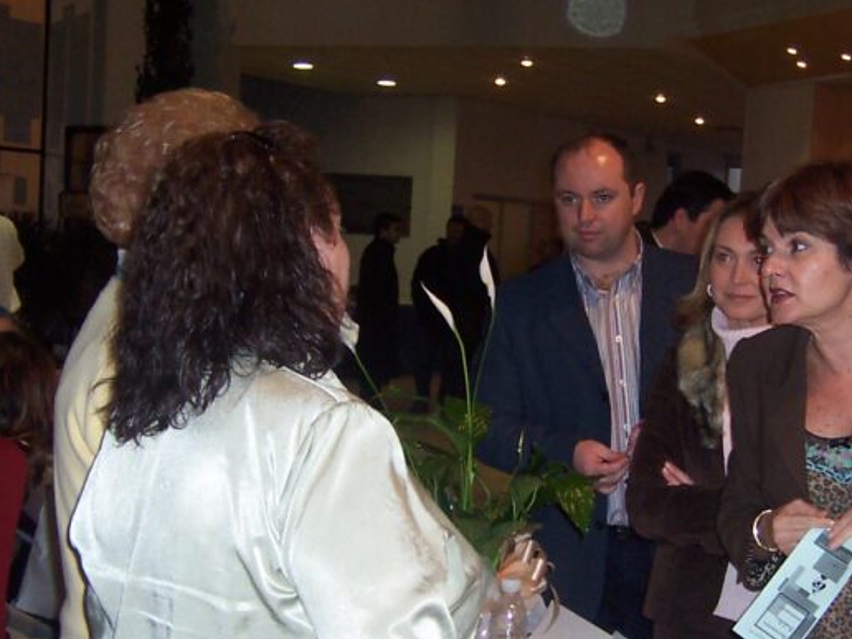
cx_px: 571
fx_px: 1649
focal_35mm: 67
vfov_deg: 21.8
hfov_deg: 28.8
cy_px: 452
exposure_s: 1/60
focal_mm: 5.6
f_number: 2.8
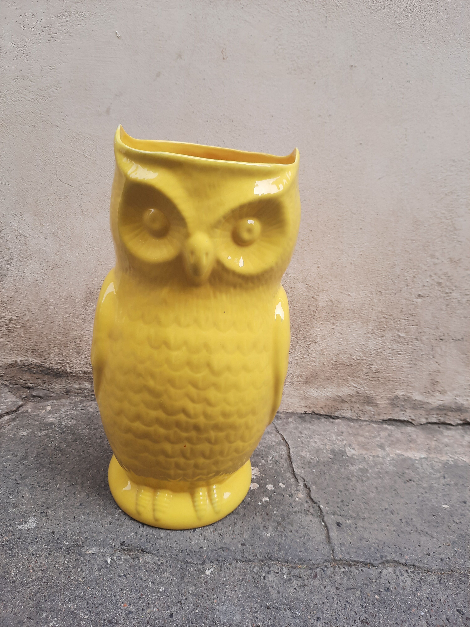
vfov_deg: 69.4
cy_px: 314
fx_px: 453
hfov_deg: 54.9
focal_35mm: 25
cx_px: 235
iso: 32
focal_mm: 4.6
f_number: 2
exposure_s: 1/280
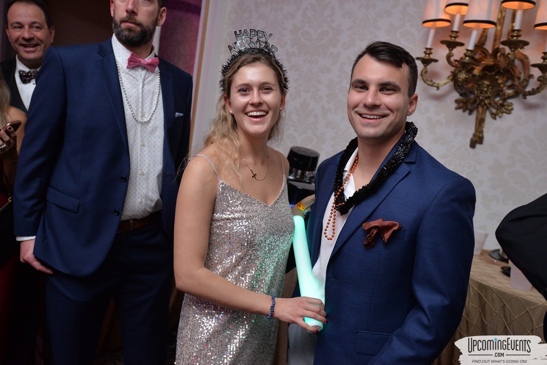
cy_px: 182
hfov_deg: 54.4
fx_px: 532
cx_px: 274
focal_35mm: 35
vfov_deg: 37.9
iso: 2000
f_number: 4
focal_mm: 35
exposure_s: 1/60
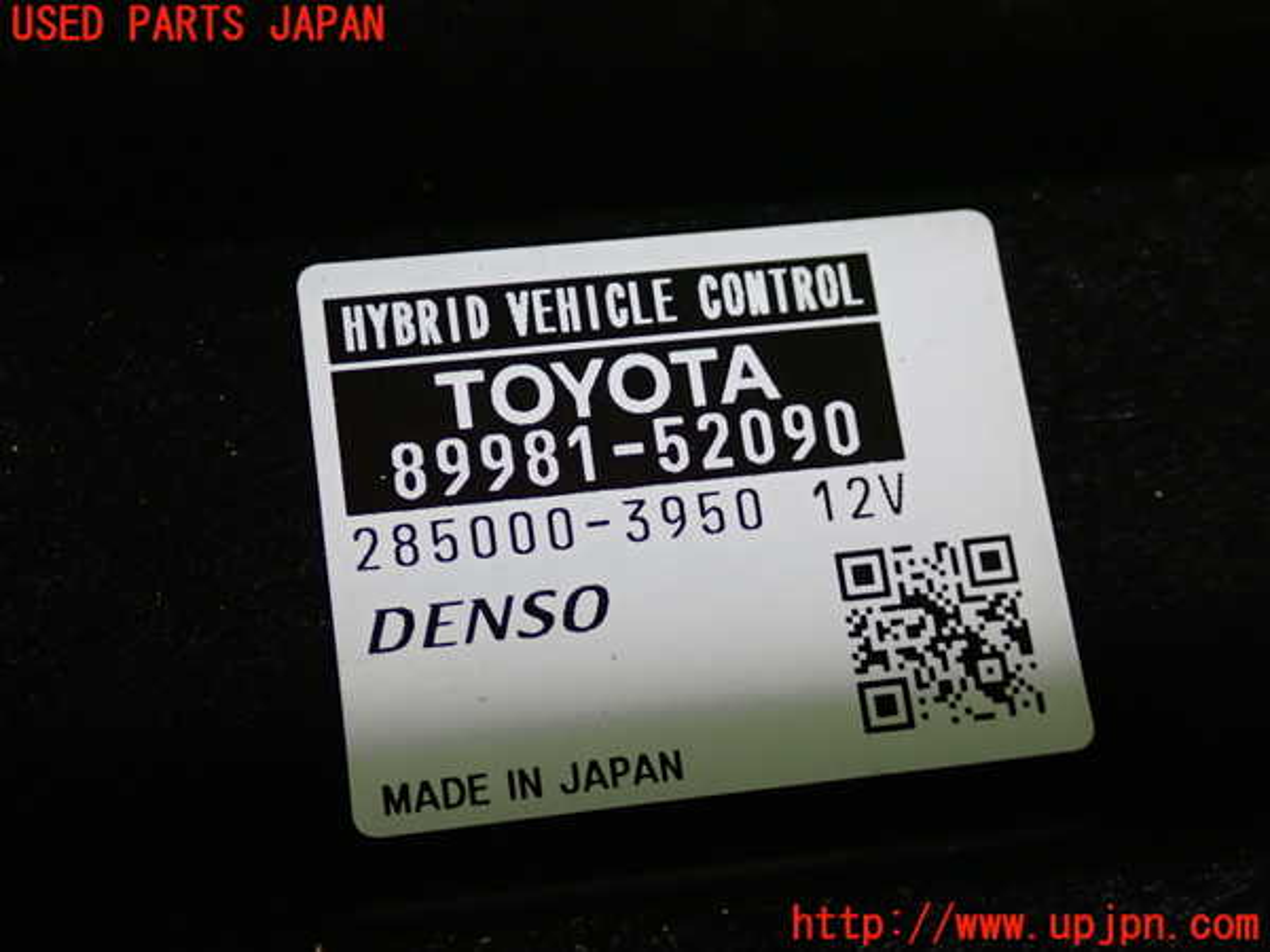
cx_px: 635
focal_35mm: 58
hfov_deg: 33.2
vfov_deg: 25.2
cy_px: 476
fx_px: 2128
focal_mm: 10.35
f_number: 3.5
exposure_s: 1/60
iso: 250
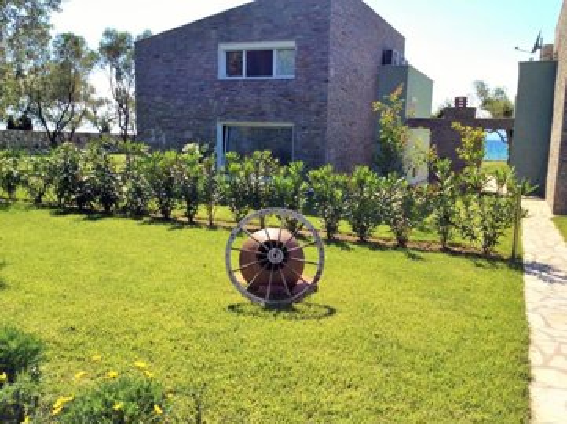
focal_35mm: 32
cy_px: 212
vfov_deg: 44.1
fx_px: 524
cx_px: 284
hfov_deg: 56.9
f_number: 2.4
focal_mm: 3.3
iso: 32
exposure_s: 1/1330
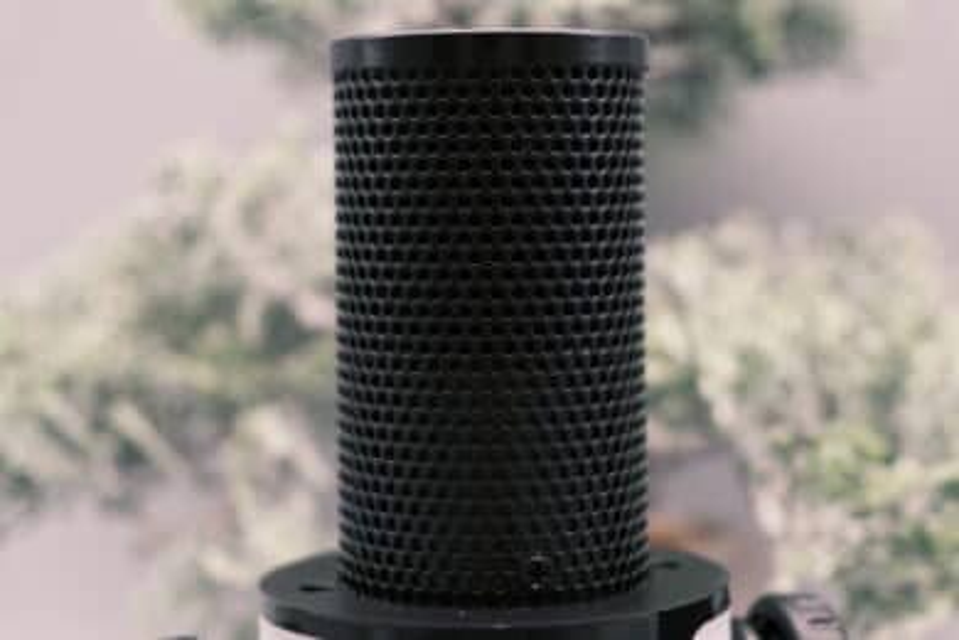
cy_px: 320
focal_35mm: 75
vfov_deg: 18.2
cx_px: 480
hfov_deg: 27.0
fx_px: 1998
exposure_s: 1/150
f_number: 4.8
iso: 800
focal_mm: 50
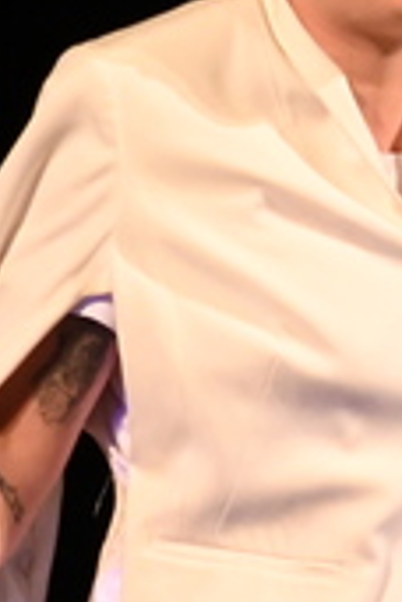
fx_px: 23465
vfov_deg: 1.5
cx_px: 582
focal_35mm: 1401
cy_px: 320
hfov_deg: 1.0
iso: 4000
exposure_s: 1/160
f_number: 2.8
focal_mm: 200
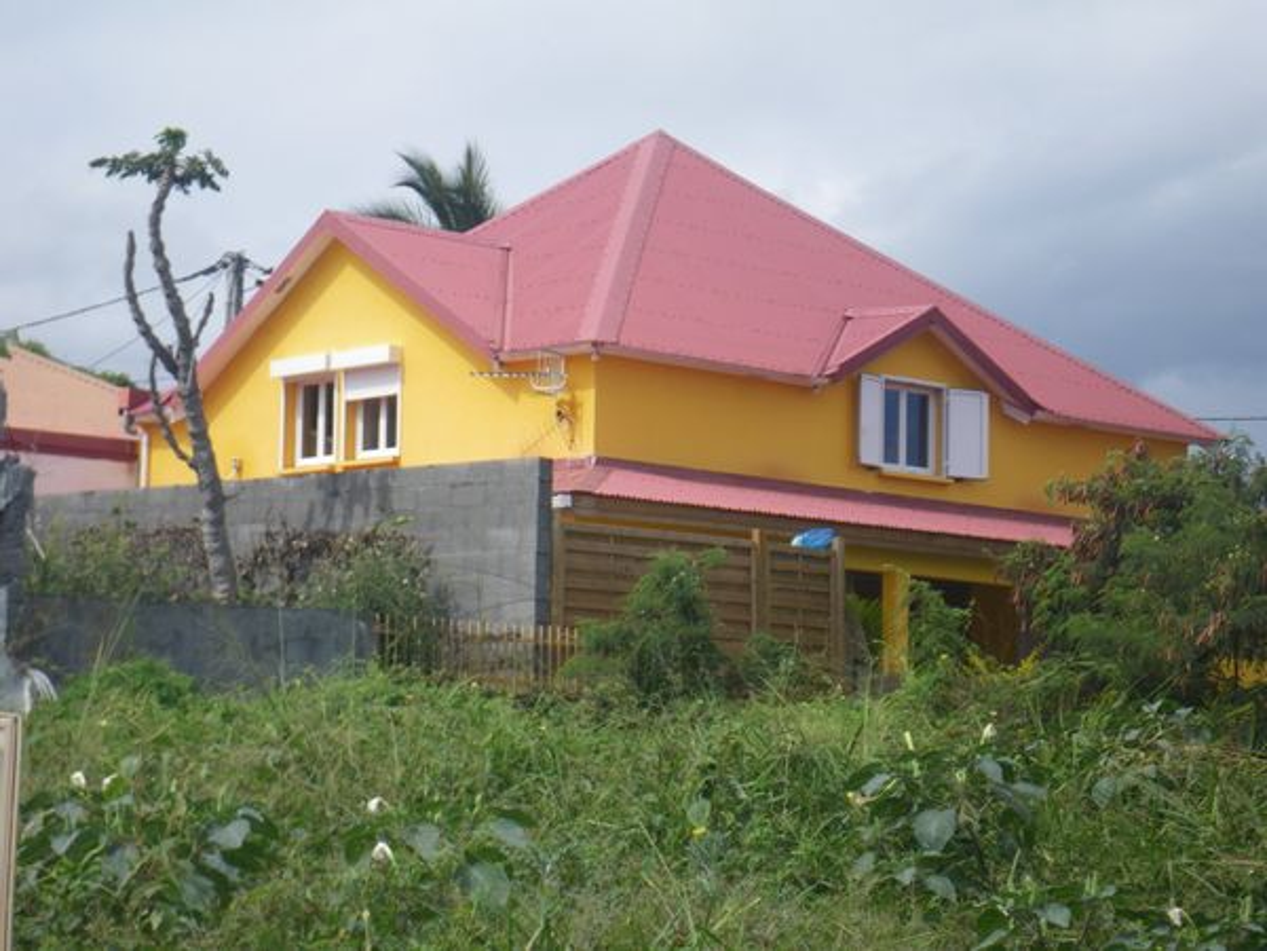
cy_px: 476
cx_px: 634
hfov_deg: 20.9
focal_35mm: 94
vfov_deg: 15.7
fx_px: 3441
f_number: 5
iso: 64
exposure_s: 1/400
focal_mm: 16.7
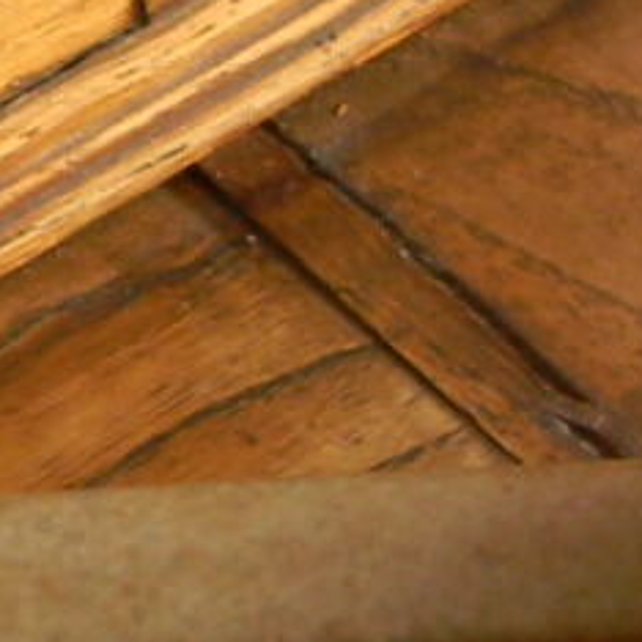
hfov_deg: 9.0
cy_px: 697
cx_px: 1709
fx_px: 3546
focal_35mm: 169
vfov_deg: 10.2
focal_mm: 5
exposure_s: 1/95.6
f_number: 3.5
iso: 80
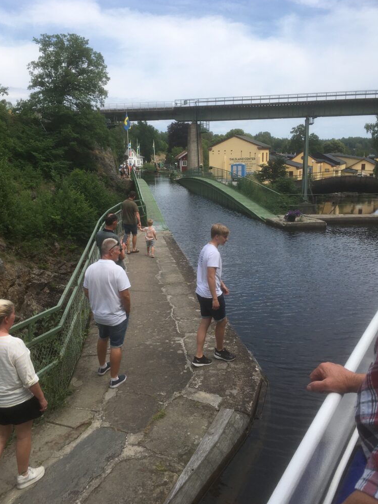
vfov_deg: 60.0
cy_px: 246
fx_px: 437
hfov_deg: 46.8
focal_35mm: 30
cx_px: 185
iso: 25
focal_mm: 4.15
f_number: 2.2
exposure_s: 1/1570
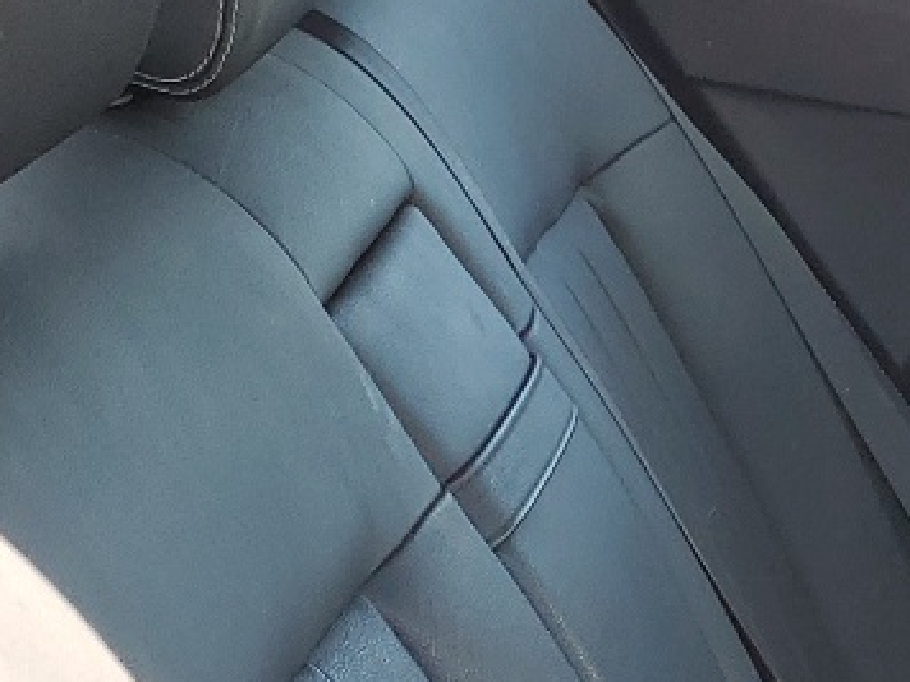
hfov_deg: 15.1
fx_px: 3076
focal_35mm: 117
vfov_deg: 12.1
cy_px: 1012
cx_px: 1508
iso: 50
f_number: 1.5
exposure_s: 1/200
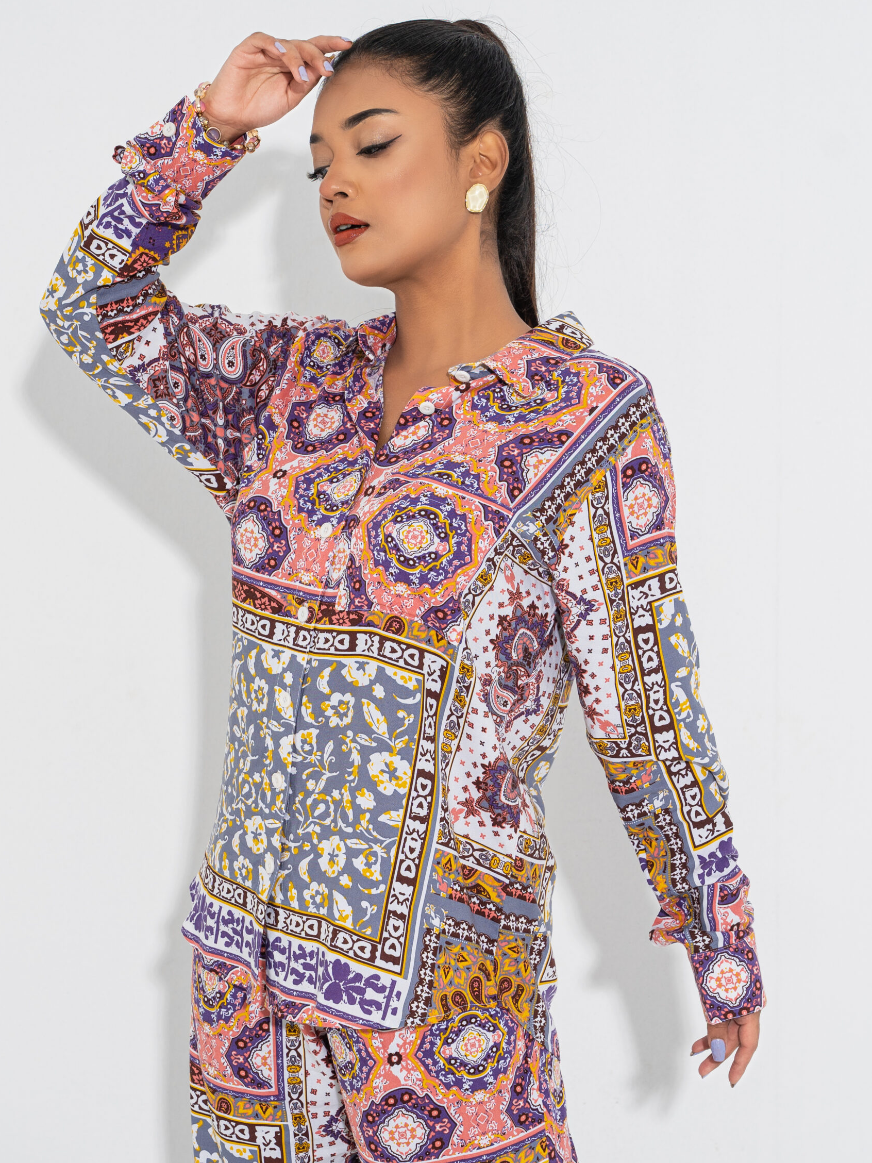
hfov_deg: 15.4
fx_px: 3224
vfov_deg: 20.4
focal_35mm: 96
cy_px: 587
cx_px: 433
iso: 100
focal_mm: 58.8
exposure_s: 1/250
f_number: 6.3
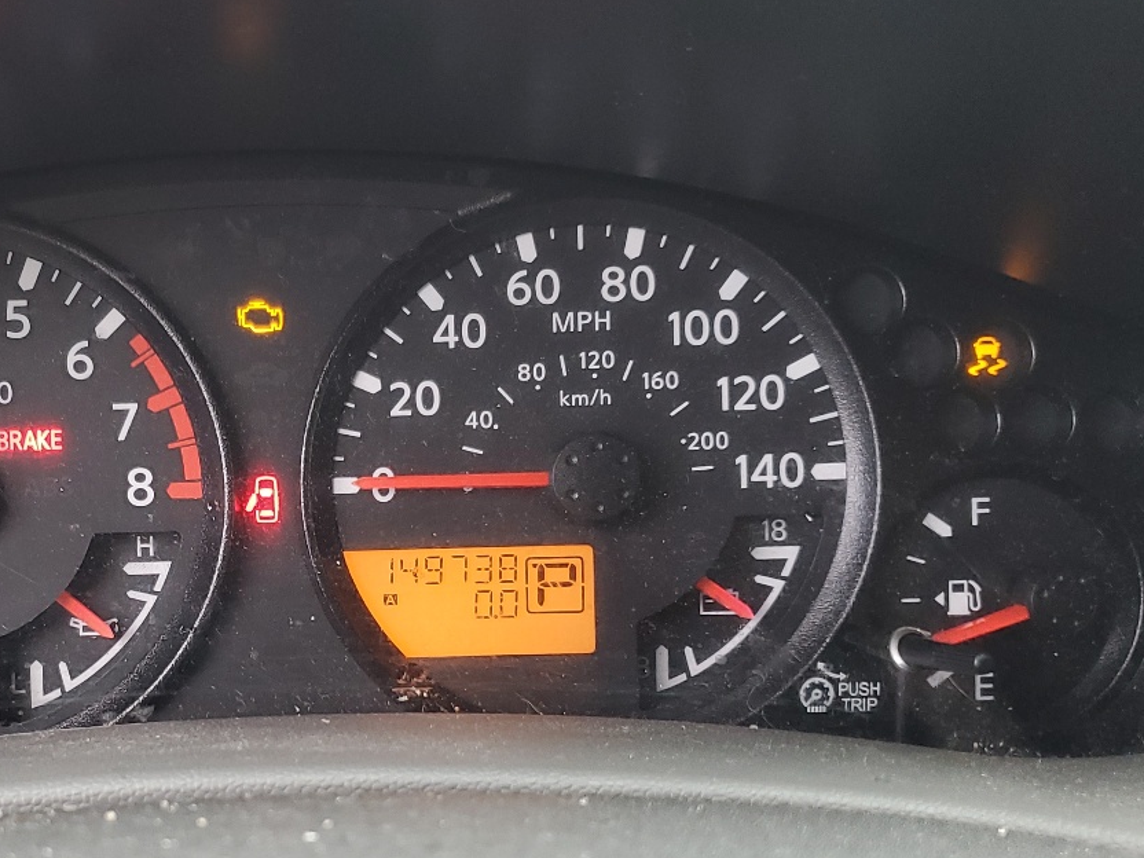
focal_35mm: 50
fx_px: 1652
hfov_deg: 36.9
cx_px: 235
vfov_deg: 28.9
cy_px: 587
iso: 79
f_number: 1.5
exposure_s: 1/60.2
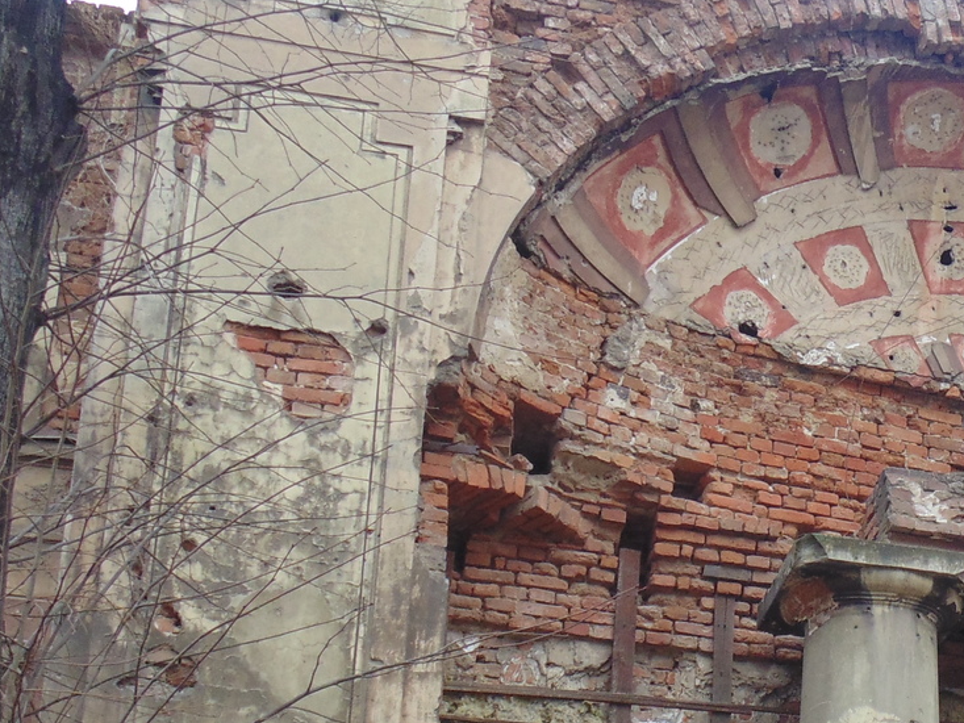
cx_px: 1042
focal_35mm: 89
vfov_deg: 16.2
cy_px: 766
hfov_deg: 21.0
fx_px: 2479
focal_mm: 6.2
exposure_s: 1/160
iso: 80
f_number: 3.4
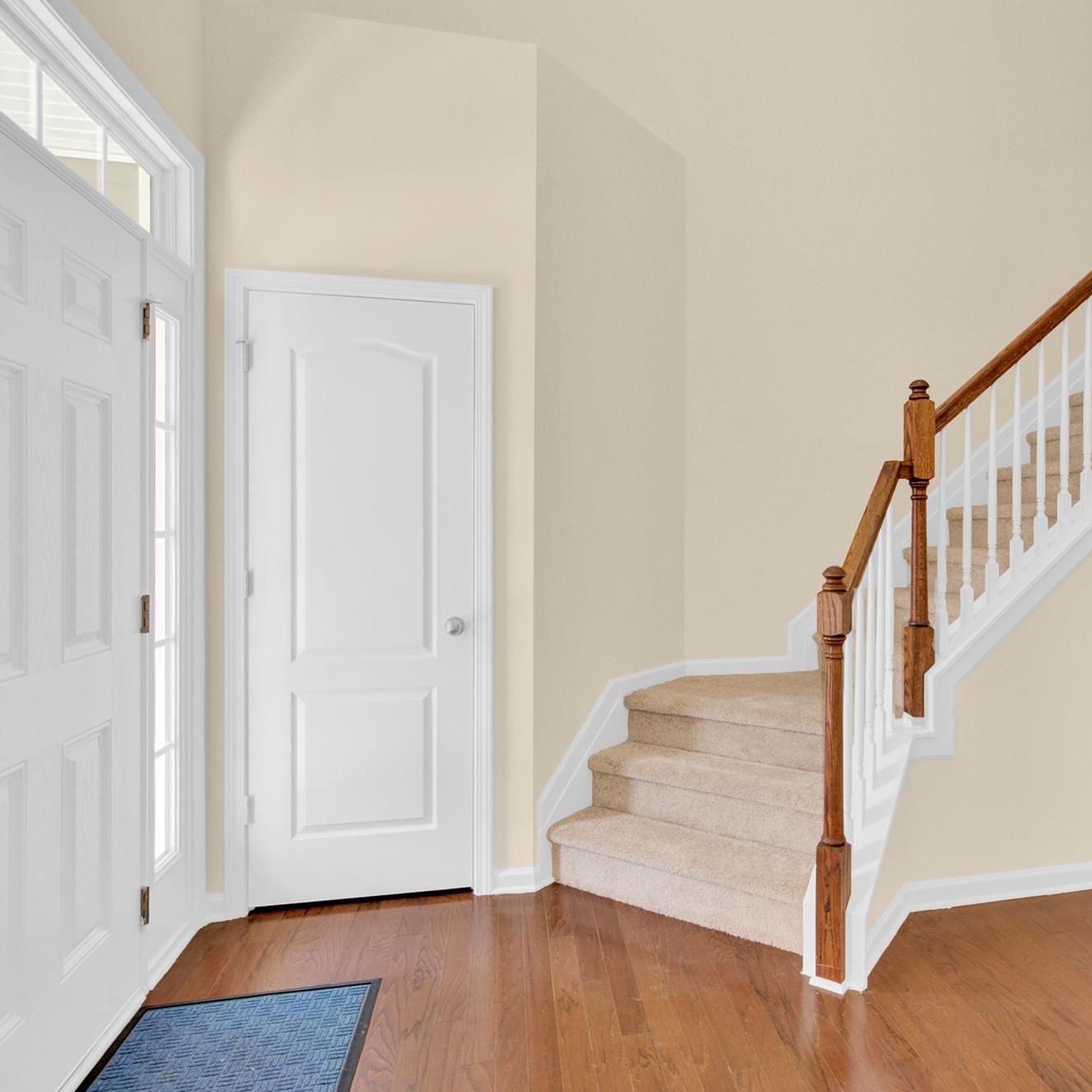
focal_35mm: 21
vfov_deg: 72.1
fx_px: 749
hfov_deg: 70.3
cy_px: 539
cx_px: 718
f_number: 13
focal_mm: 16
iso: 640
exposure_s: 1/10
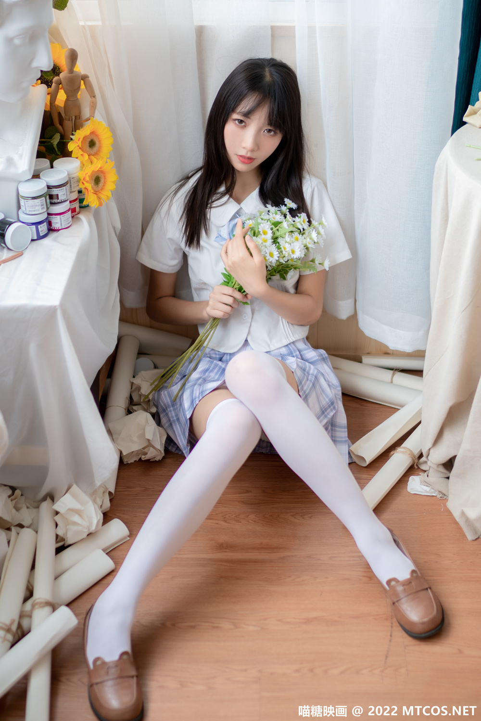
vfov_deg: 38.2
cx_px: 240
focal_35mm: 52
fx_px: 1041
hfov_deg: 26.0
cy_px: 360
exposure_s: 1/640
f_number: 1.4
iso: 100
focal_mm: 35
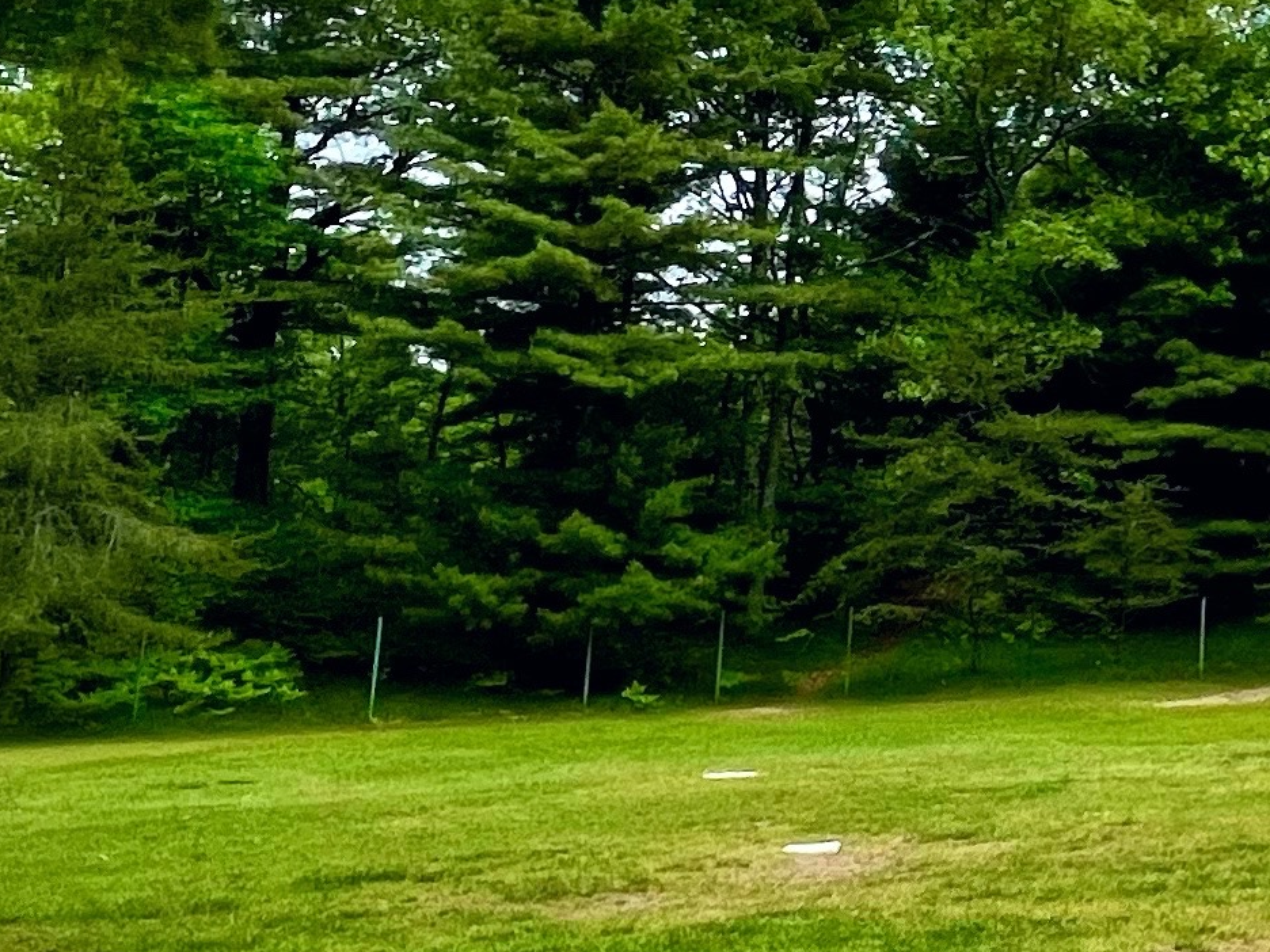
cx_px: 1925
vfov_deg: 25.7
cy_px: 193
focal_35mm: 56
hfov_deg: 25.4
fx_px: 2055
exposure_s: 1/3774
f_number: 1.8
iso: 32
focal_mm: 1.57
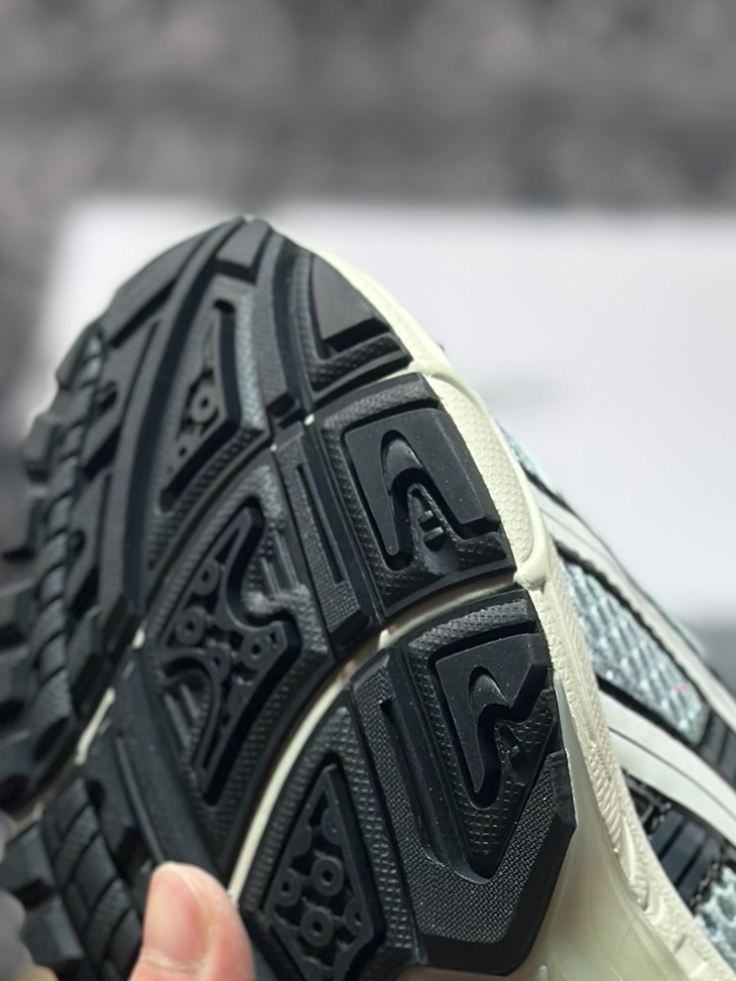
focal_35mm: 101
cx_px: 585
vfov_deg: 18.8
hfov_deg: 14.6
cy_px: 1025
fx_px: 2863
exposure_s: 1/354
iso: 80
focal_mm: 6.86
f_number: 1.78
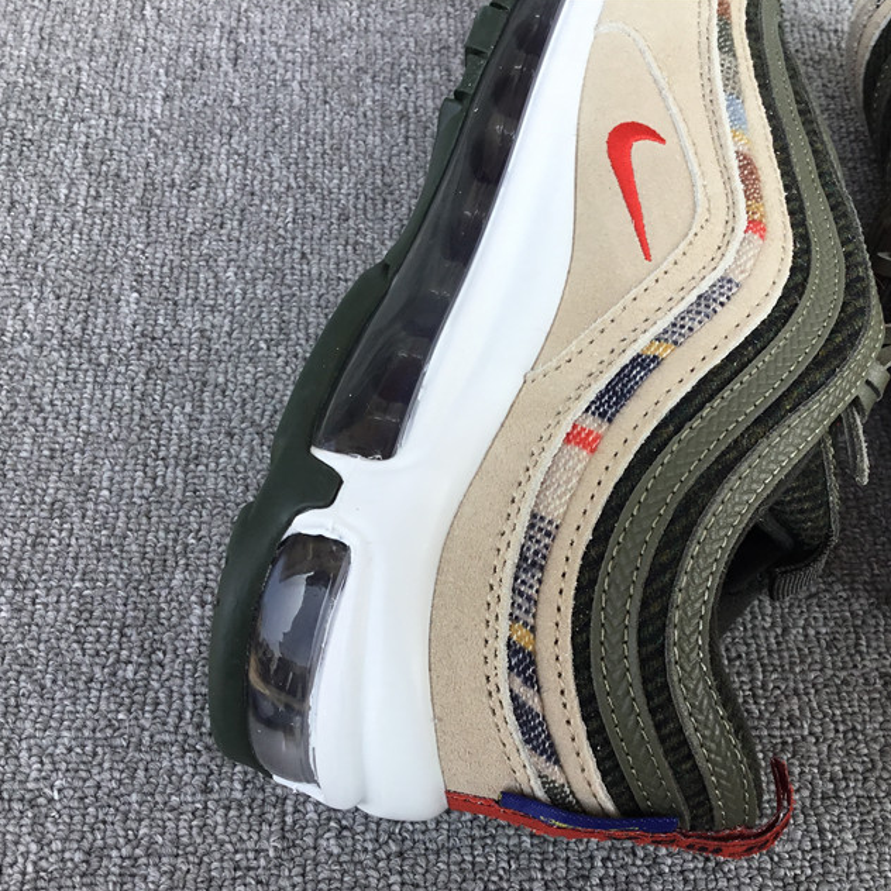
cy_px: 473
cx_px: 522
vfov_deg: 42.8
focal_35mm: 39
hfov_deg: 42.7
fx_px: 1136
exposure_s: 1/448
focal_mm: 3.3
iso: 25
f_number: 2.4
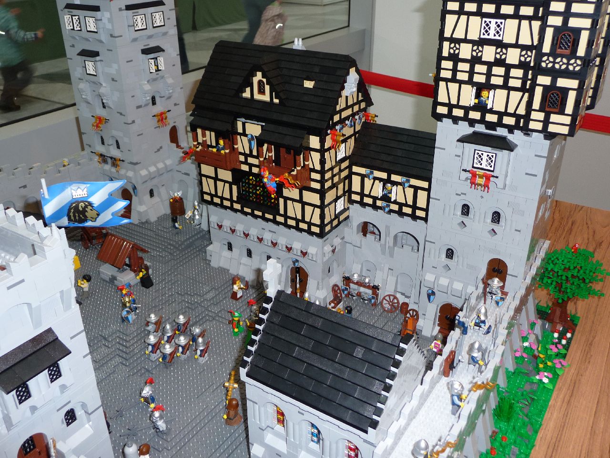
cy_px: 229
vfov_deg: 44.2
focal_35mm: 32
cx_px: 305
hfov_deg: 56.8
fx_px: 564
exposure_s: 1/30
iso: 100
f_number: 3.5
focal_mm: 5.3
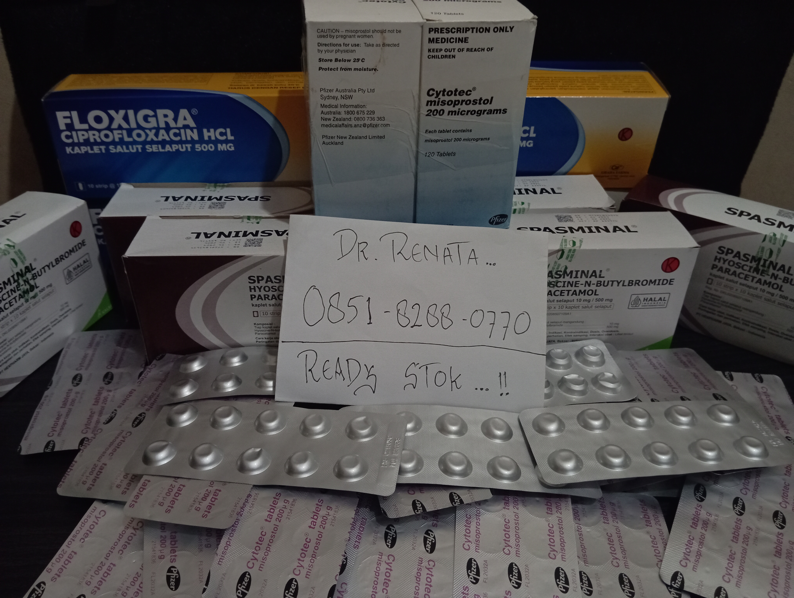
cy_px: 299
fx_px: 643
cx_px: 397
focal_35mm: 28
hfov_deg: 63.4
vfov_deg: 49.9
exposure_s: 1/33.3
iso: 915
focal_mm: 4.22
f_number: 1.8
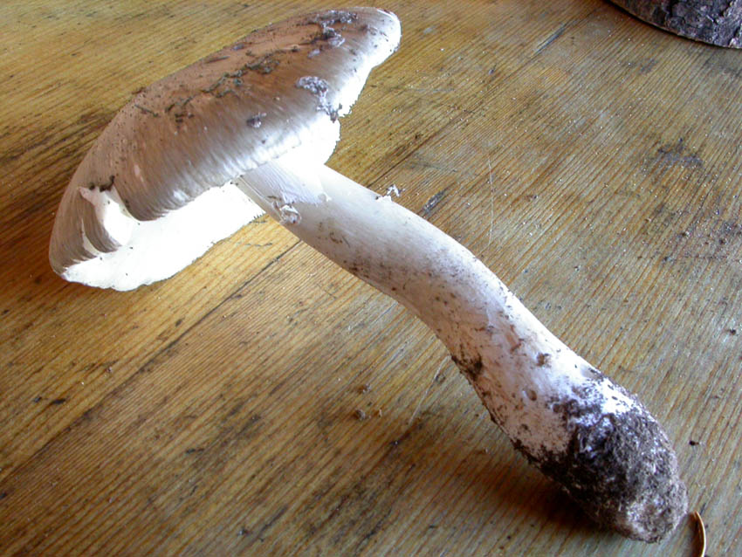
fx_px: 815
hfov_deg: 49.0
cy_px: 278
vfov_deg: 37.7
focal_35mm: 38
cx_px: 371
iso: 200
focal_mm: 7.85
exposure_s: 1/8
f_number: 7.5
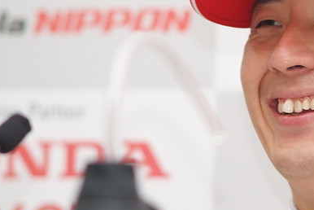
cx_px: 268
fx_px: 4390
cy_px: 91
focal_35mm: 503
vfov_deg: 2.7
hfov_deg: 4.1
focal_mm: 180
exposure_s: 1/125
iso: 200
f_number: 2.8
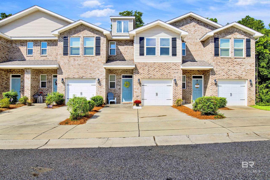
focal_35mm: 22
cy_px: 90
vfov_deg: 57.2
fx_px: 165
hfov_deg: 78.6
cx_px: 135
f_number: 11
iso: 200
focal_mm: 22
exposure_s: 1/320
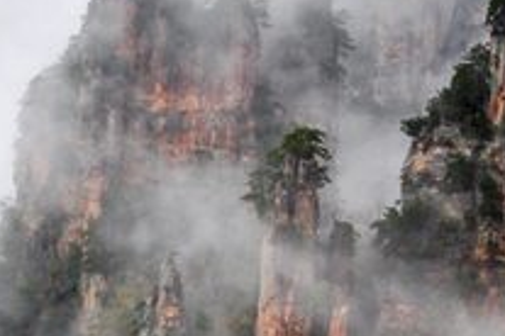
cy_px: 253
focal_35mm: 145
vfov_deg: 9.4
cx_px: 112
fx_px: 2034
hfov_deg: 14.1
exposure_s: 1/20
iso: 200
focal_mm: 40
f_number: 4.5
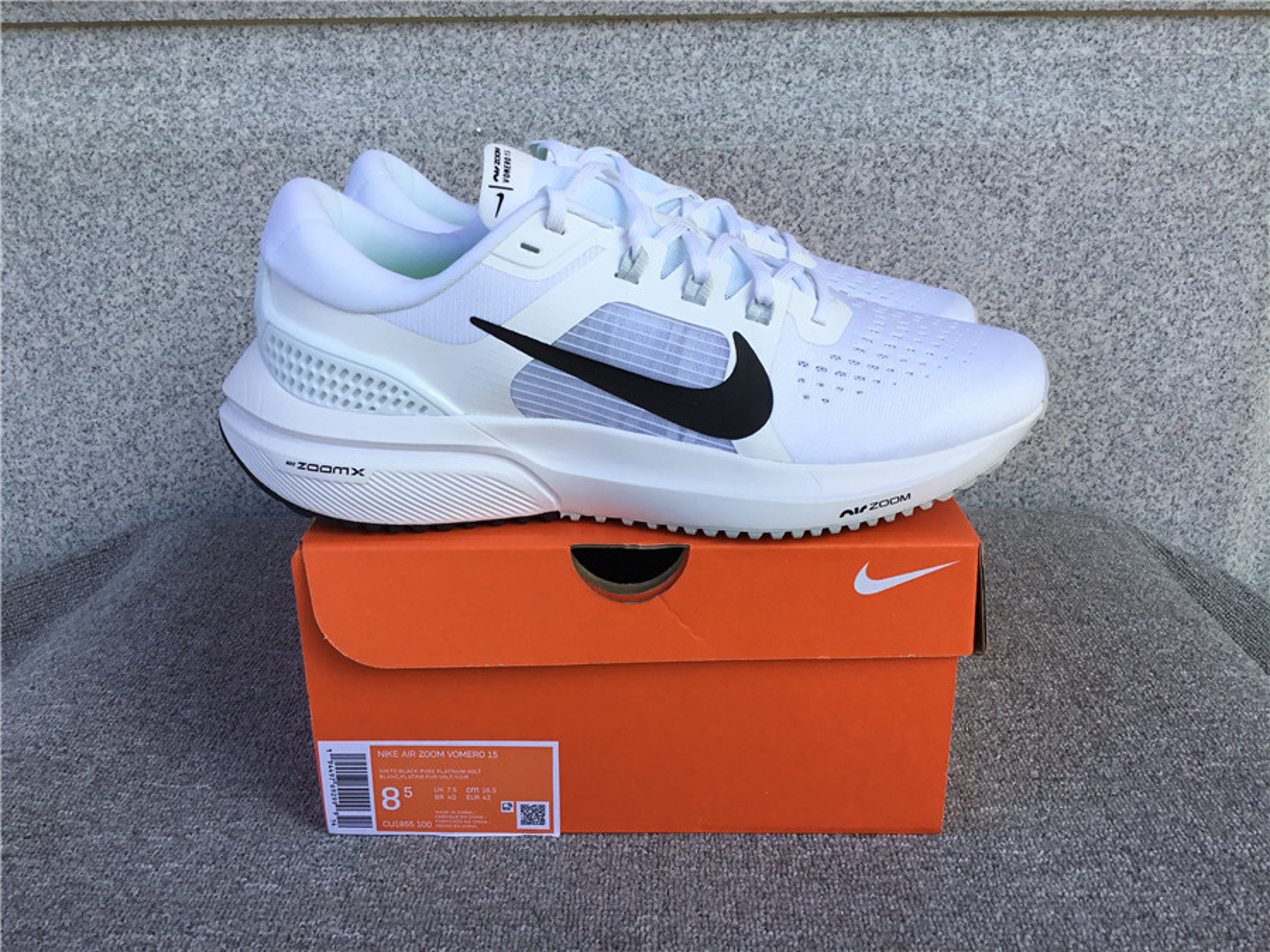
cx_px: 635
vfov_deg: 45.4
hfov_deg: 58.4
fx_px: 1137
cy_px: 476
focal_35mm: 31
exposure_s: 1/403
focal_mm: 3.3
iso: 25
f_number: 2.4
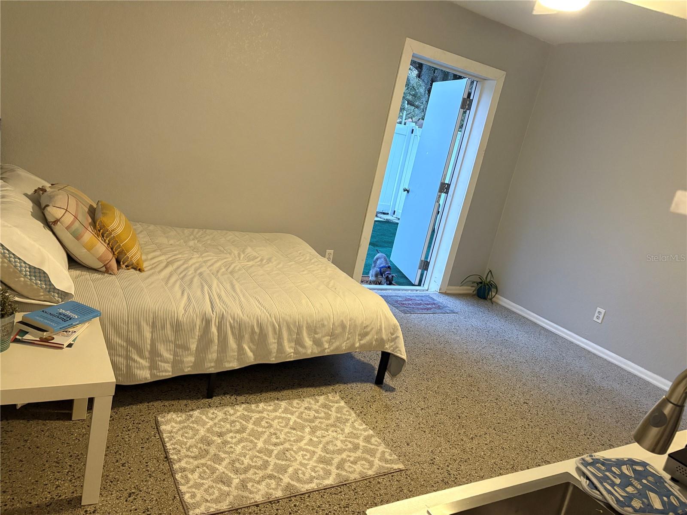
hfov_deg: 67.3
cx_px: 344
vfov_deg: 53.1
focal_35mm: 26
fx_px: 516
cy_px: 258
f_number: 1.6
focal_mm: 5.96
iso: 500
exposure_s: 1/60
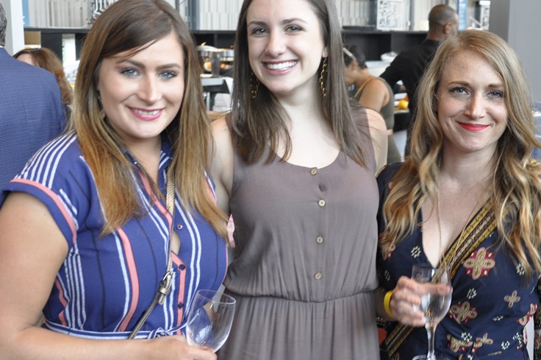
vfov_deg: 25.4
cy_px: 154
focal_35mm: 53
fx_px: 796
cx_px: 276
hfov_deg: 37.6
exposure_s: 1/15
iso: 400
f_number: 5
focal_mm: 26
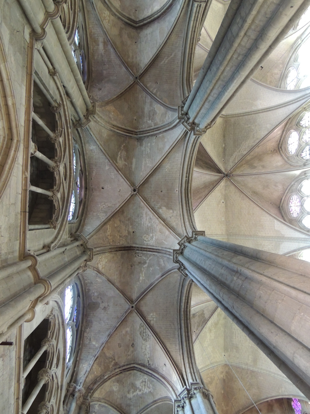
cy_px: 207
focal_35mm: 24
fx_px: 287
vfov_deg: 71.6
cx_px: 155
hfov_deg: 56.8
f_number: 3
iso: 800
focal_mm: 4.3
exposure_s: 1/5
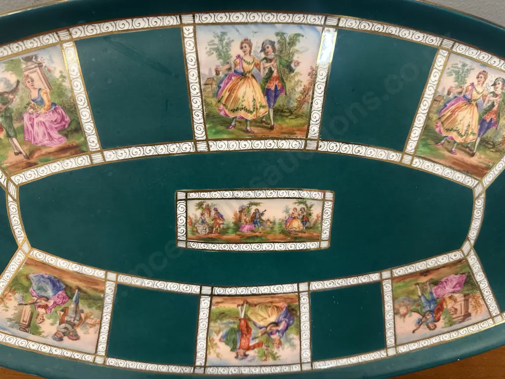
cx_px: 252
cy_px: 190
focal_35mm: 24
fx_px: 350
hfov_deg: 71.6
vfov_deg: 56.8
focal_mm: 6.86
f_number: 1.78
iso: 200
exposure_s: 1/50
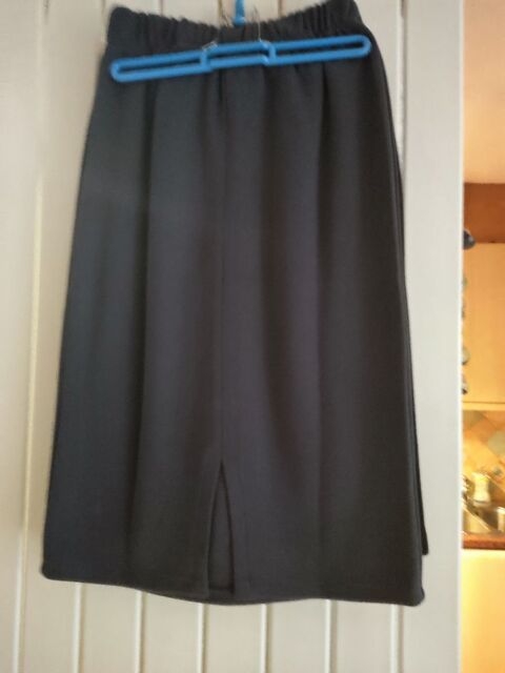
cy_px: 336
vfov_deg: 69.4
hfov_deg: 54.9
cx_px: 252
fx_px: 486
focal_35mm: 25
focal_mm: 4.71
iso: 5461
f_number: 1.79
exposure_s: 1/14
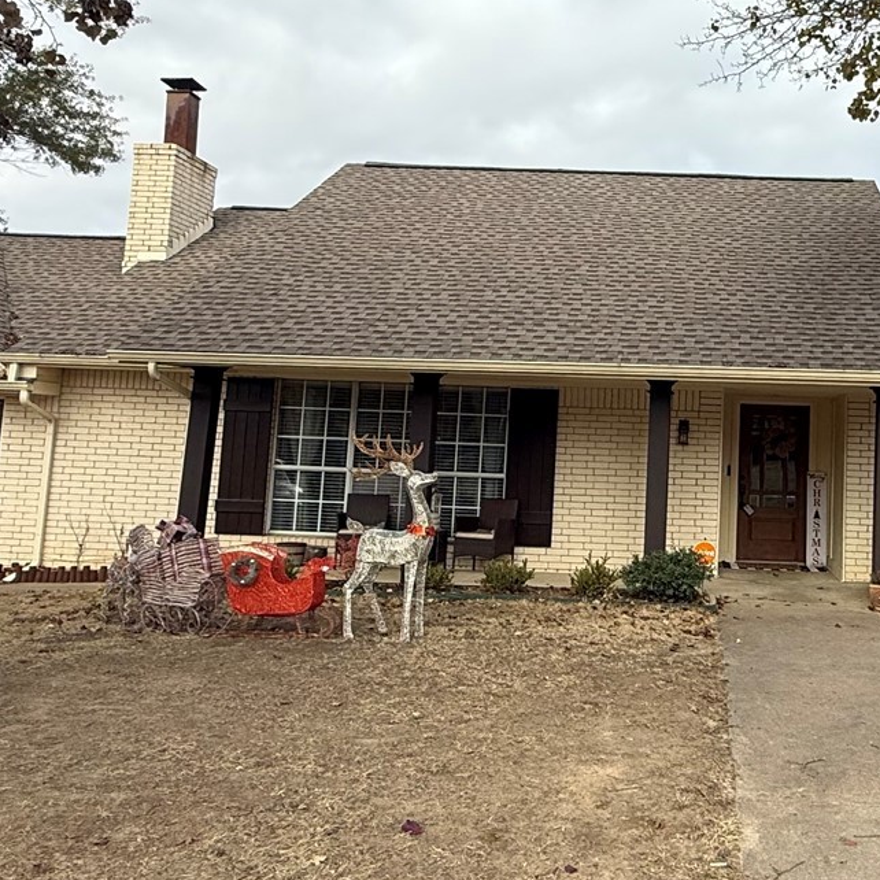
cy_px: 336
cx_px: 700
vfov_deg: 44.6
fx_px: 1064
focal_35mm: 37
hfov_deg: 42.9
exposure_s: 1/1312
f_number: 2.2
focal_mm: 2.22
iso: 50
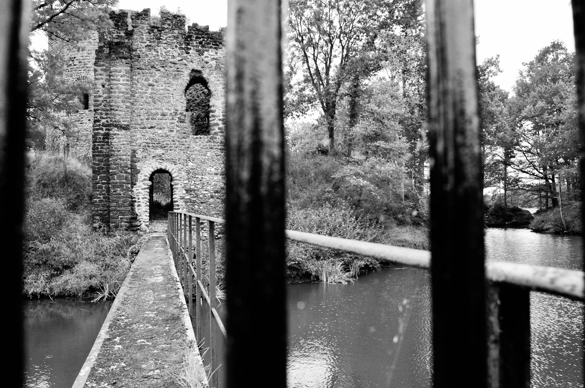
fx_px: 438
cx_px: 292
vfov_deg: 47.7
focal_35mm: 27
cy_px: 194
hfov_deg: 67.5
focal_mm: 18
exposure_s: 1/200
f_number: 7.1
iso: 320
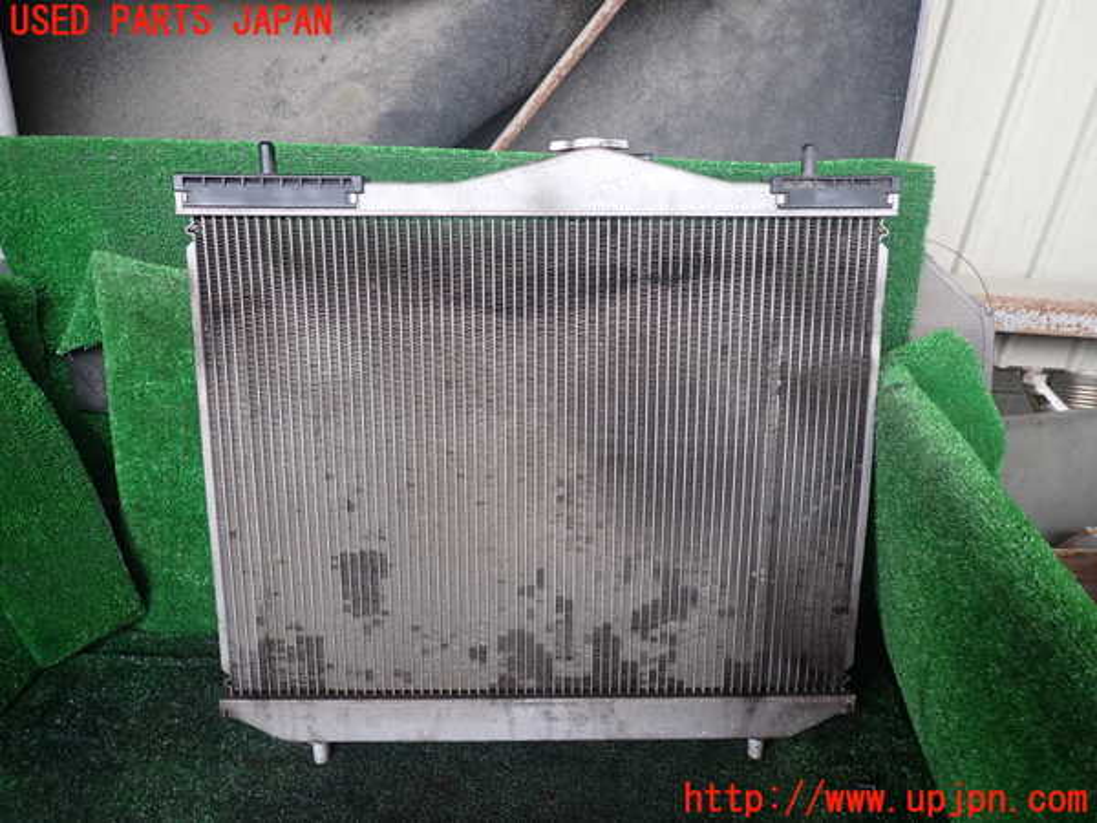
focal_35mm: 25
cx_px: 548
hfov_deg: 69.4
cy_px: 412
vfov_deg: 54.9
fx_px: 792
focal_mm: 4.5
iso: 200
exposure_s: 1/60
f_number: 2
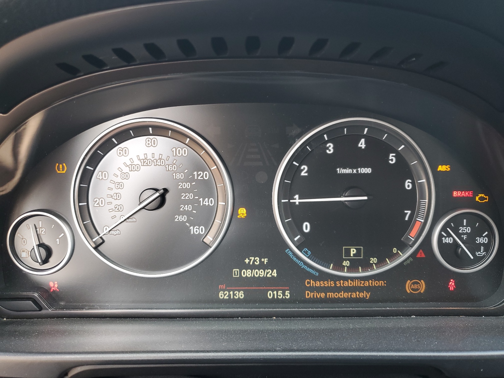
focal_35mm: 26
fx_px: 379
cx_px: 252
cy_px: 189
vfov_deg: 53.1
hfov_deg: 67.3
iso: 60
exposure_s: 1/60.2
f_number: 1.5
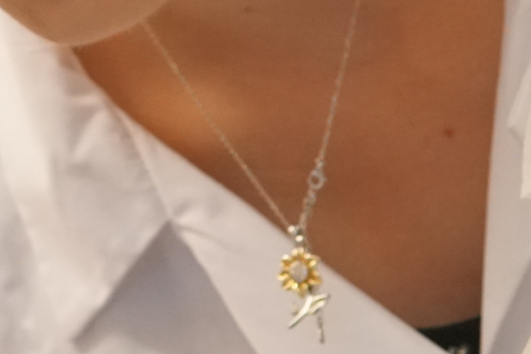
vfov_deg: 5.9
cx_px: 17
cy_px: 69
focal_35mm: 234
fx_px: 3451
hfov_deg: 8.8
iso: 1600
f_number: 3.2
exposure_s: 1/160
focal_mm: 30
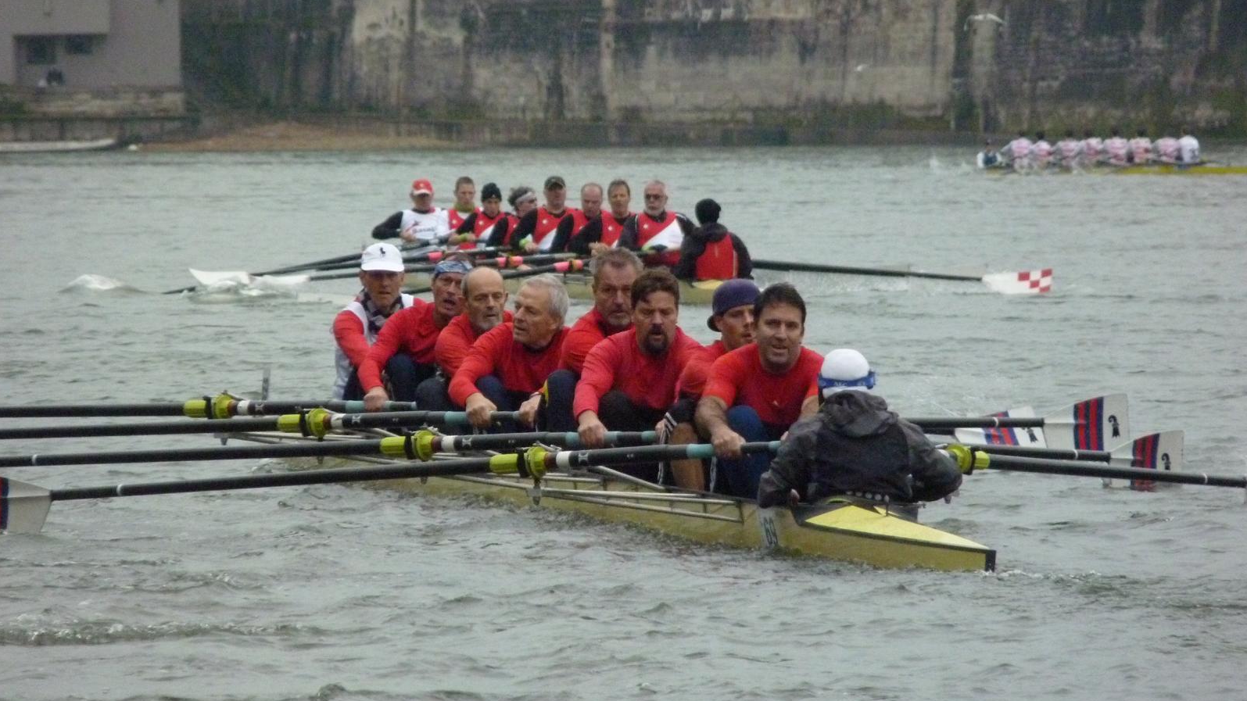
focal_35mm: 531
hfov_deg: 4.1
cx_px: 623
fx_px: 17557
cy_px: 342
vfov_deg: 2.3
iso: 640
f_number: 4.4
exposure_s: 1/500
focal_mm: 86.4
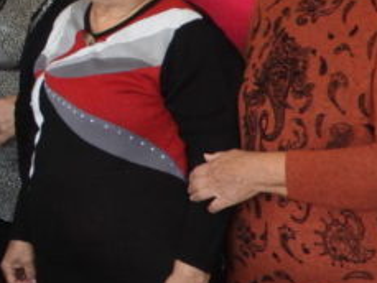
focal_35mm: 143
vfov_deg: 10.3
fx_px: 1558
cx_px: -423
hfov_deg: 12.0
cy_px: -36
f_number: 3.2
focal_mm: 5.8
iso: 100
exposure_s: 1/40
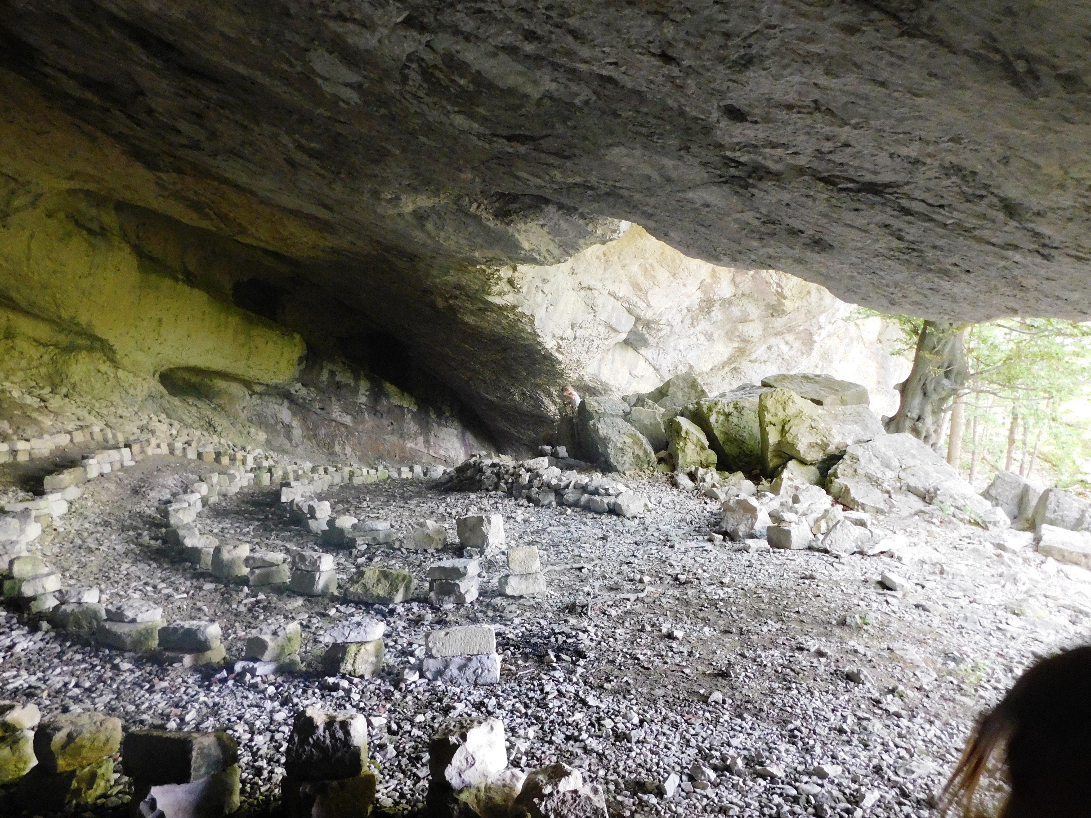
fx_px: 725
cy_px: 409
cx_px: 546
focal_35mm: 23
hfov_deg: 73.9
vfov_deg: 58.9
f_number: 3
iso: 400
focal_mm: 4
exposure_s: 1/13
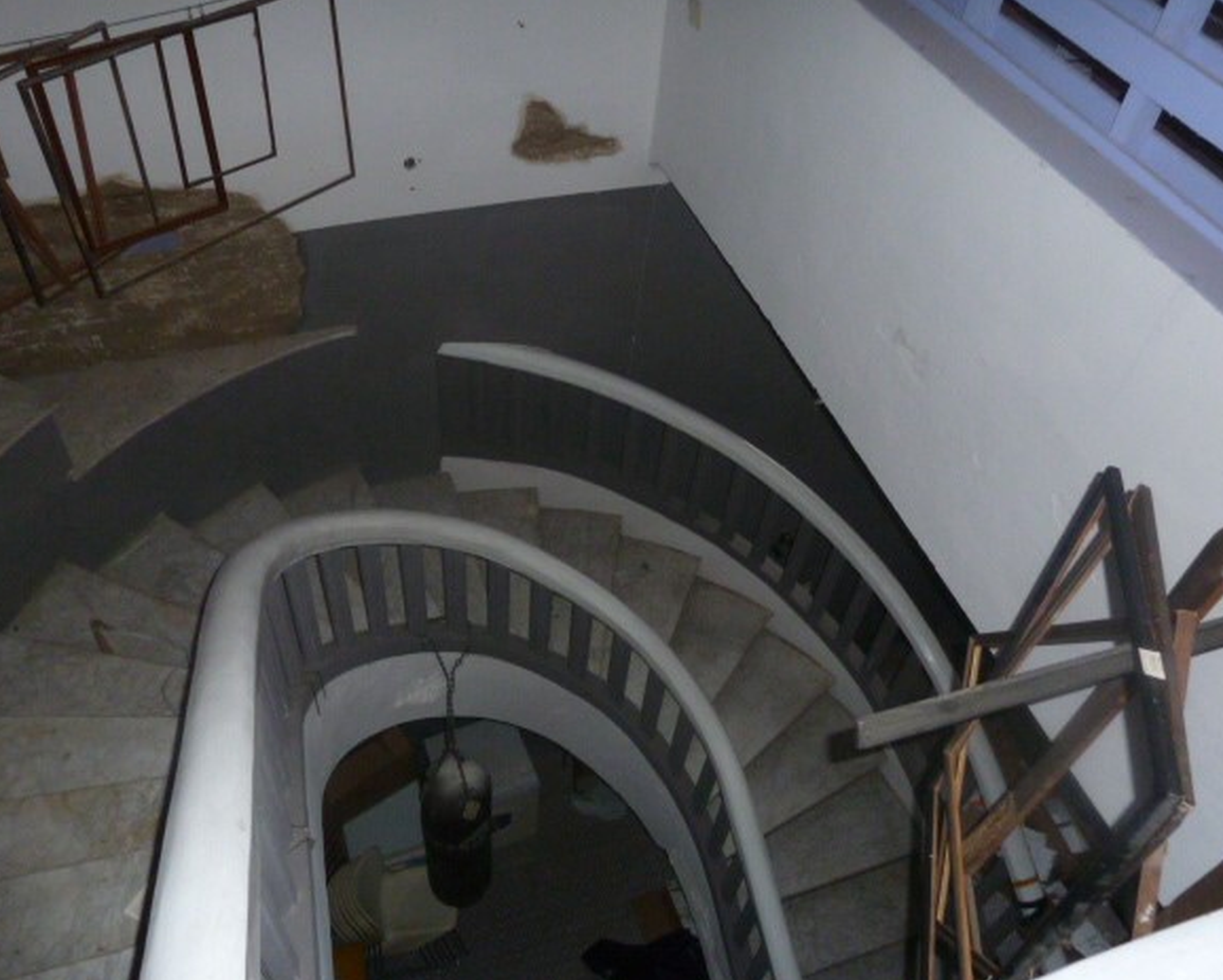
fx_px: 978
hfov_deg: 64.0
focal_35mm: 27
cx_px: 595
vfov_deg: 53.2
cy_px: 502
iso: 400
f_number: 3.3
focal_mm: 4.1
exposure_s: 1/30
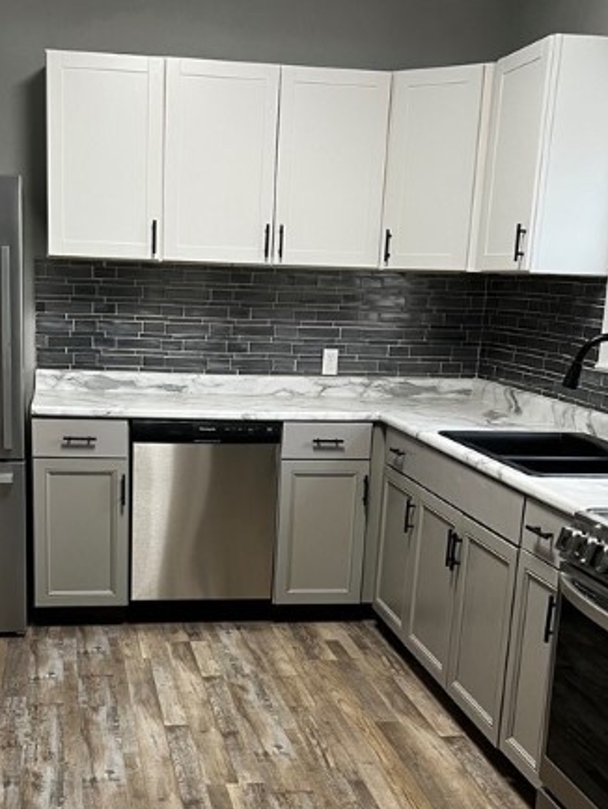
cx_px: 222
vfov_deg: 40.6
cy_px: 552
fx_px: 1076
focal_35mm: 46
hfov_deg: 31.4
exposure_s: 1/60
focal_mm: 5.7
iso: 125
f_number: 1.5
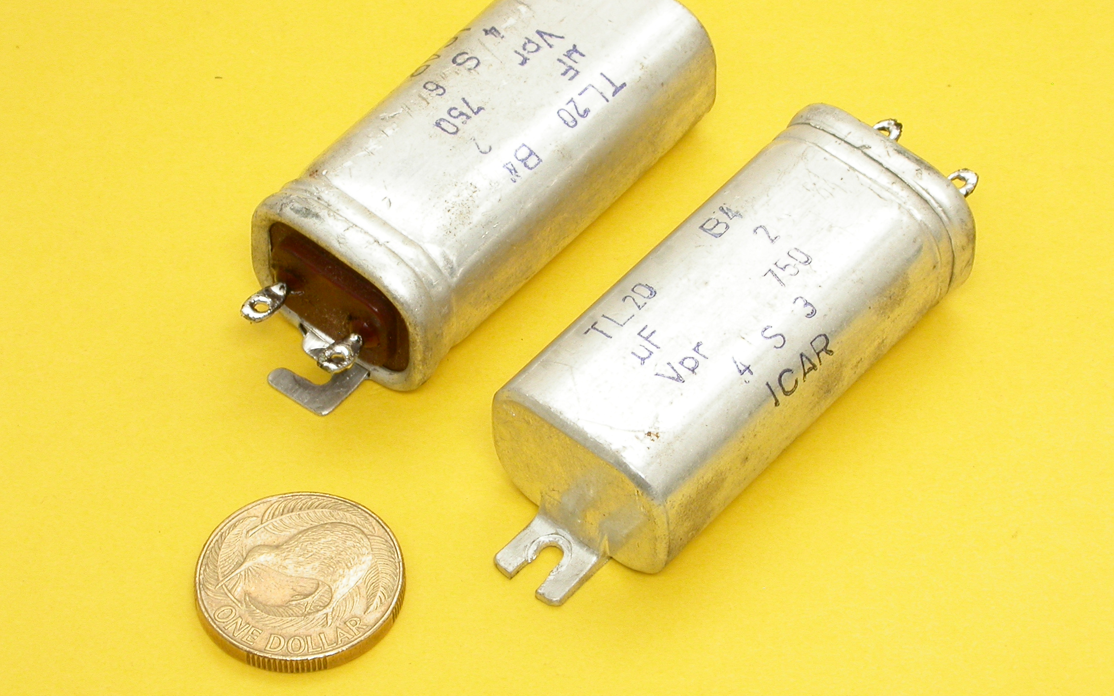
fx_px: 4979
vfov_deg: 8.0
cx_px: 558
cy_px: 323
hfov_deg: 12.8
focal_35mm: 164
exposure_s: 1/3.2
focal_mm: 32
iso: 100
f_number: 10.3
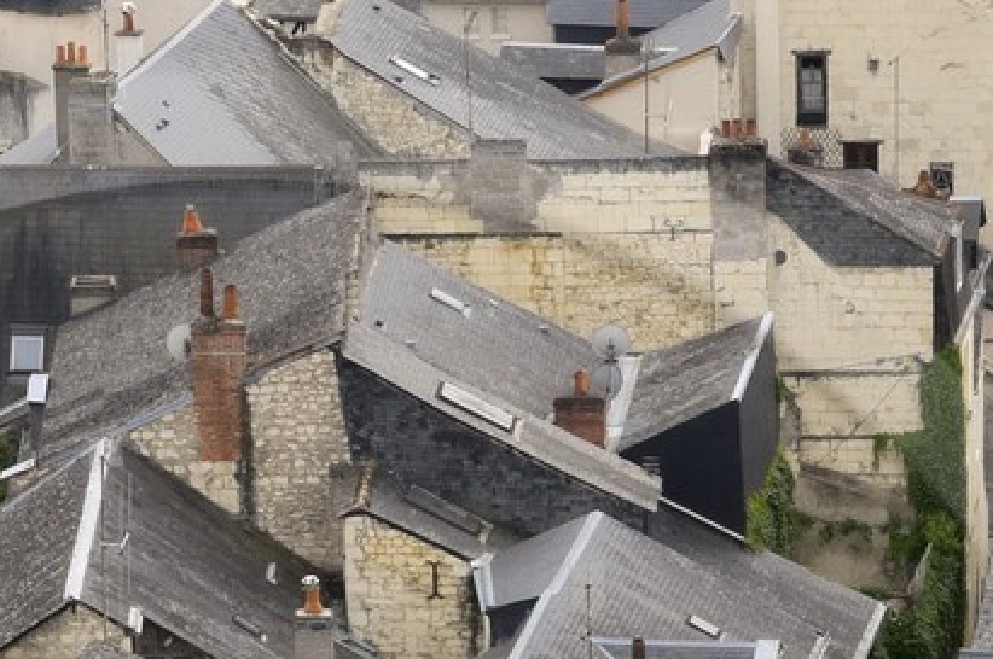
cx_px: 242
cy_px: 1069
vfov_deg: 5.2
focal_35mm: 263
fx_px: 7244
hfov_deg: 7.8
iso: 250
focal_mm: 45
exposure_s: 1/160
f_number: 11
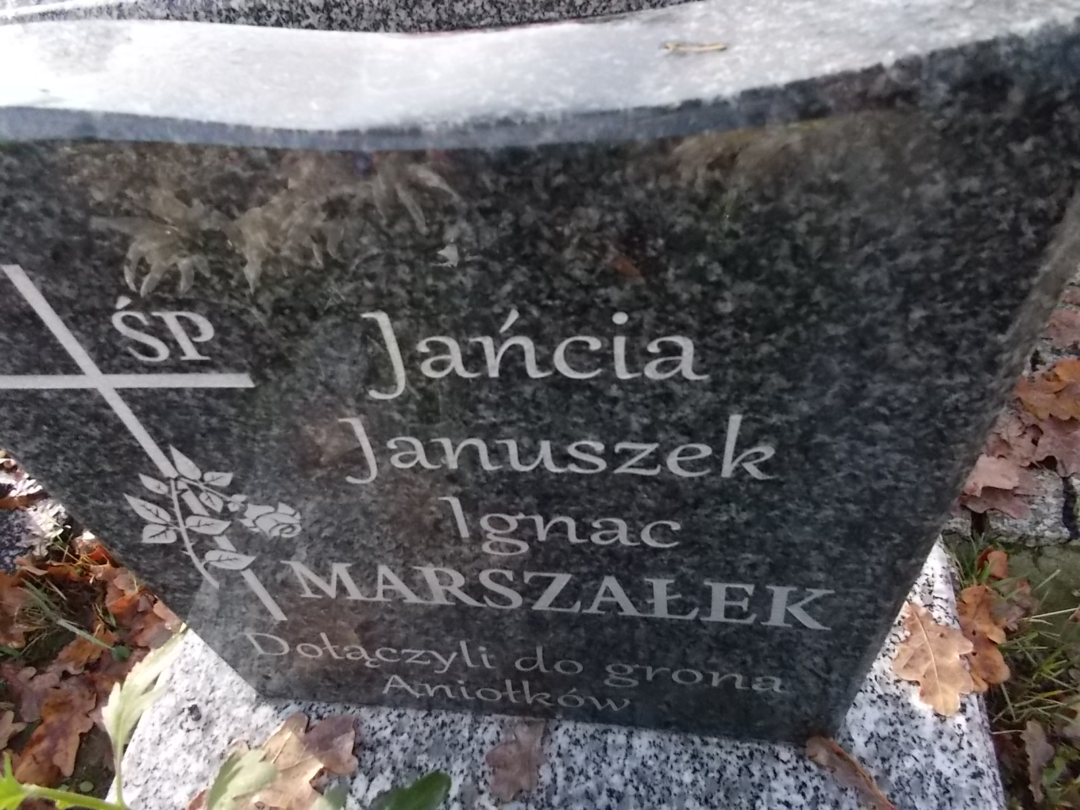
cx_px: 540
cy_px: 405
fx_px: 811
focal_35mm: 26
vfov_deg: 53.1
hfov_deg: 67.3
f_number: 8
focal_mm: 4.6
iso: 400
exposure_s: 1/100
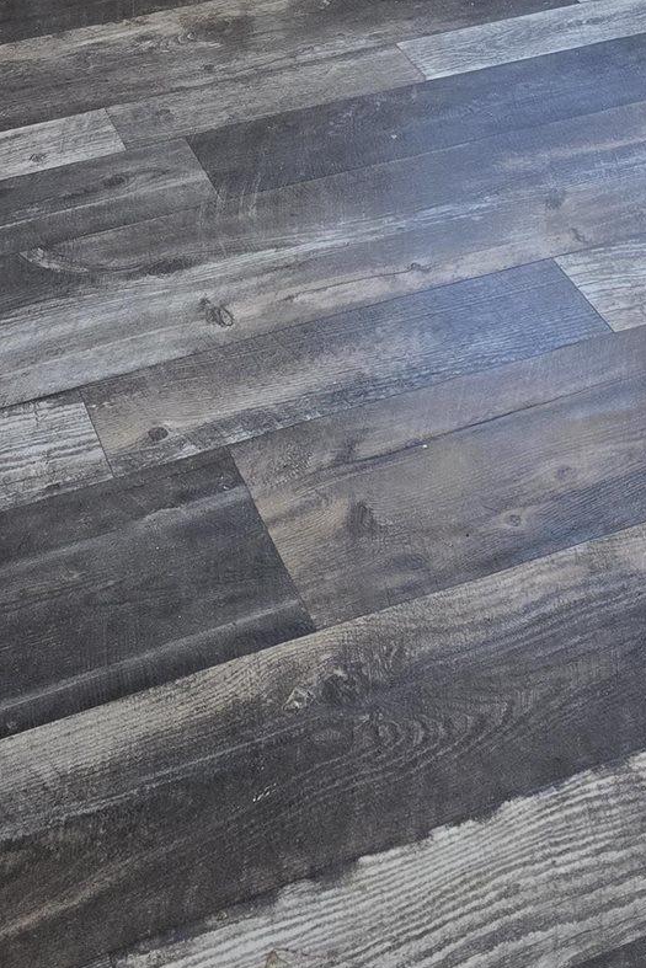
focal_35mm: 70
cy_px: -299
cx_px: 335
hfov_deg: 19.5
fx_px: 1883
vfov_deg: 24.9
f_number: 1.7
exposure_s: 1/120
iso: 250
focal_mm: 6.3
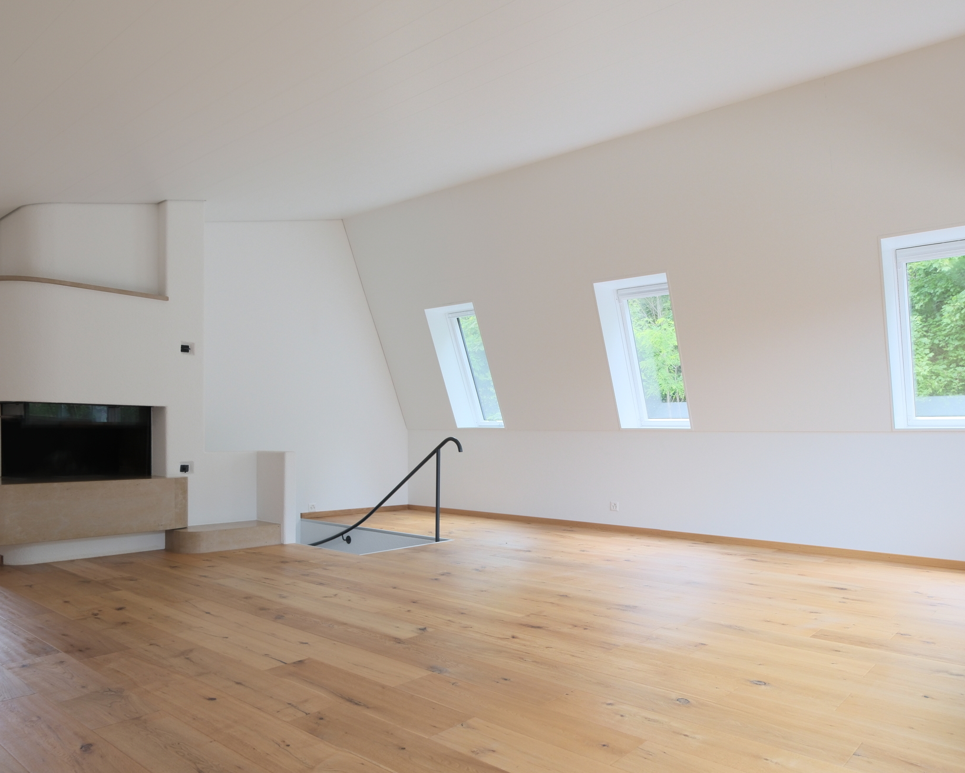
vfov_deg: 62.8
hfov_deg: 73.8
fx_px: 628
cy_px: 447
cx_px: 600
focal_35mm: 22
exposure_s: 1/15
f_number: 4
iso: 200
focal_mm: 10
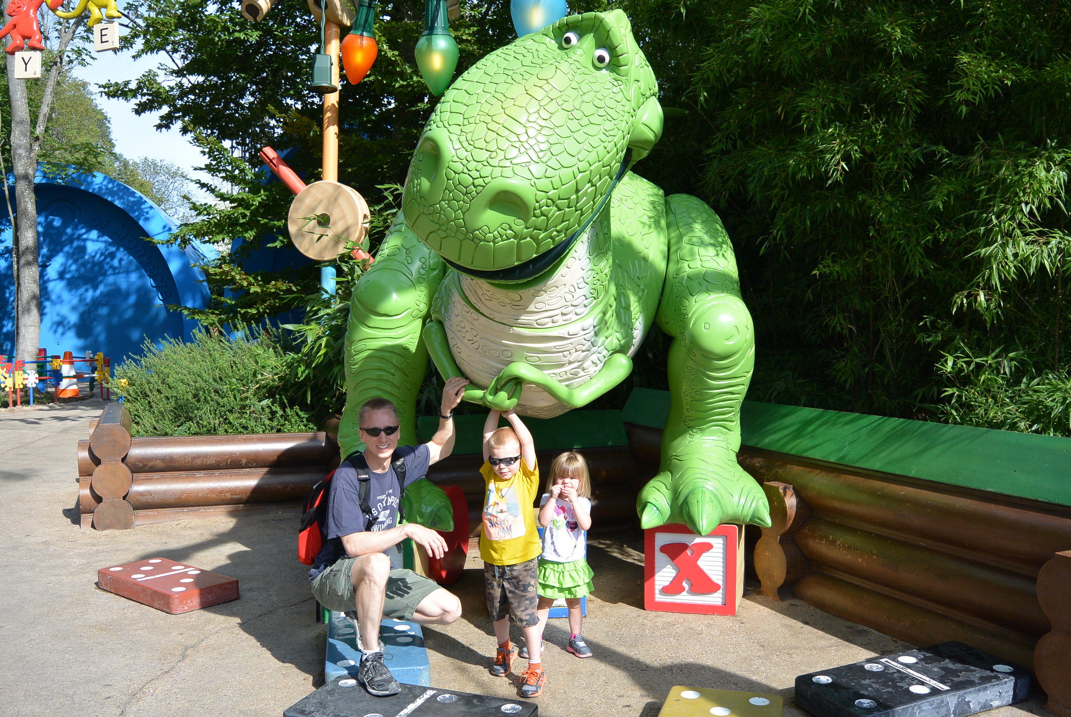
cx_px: 536
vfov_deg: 45.1
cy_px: 358
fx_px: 864
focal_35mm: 29
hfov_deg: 63.6
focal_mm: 11
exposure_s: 1/800
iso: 100
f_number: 3.5
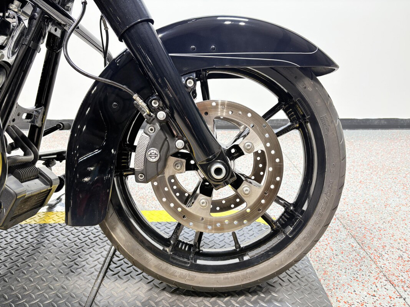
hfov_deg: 67.3
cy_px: 154
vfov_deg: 53.1
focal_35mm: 26
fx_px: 308
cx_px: 205
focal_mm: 5.96
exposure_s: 1/120
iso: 125
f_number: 1.6
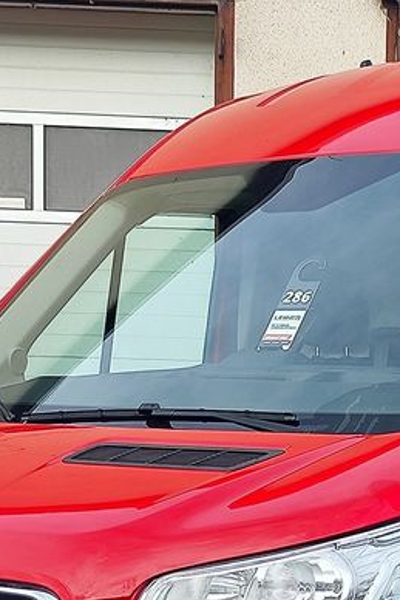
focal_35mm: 74
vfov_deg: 25.8
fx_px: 1232
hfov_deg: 17.7
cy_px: 620
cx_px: 454
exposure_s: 1/387
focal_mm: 7.01
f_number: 1.69
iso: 50
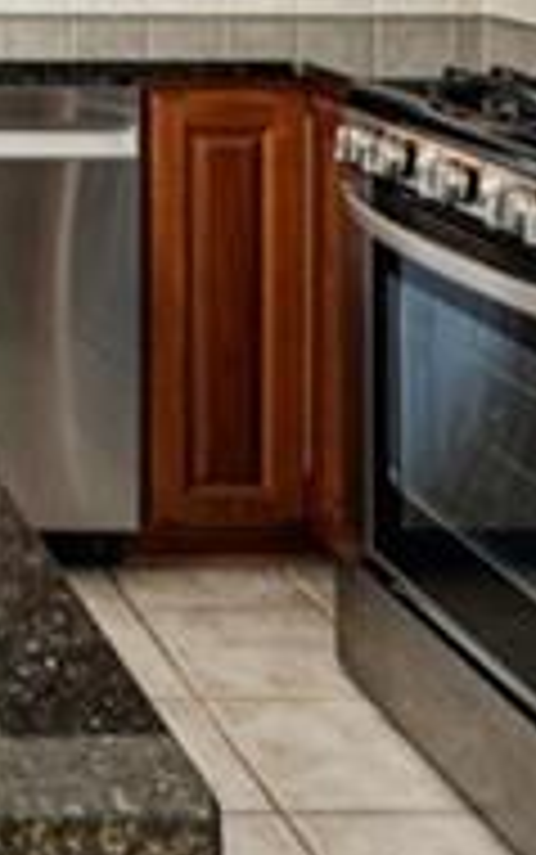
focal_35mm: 77
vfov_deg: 24.3
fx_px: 1797
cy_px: -178
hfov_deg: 14.6
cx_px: -459
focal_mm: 14
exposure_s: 1/30
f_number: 8
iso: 320
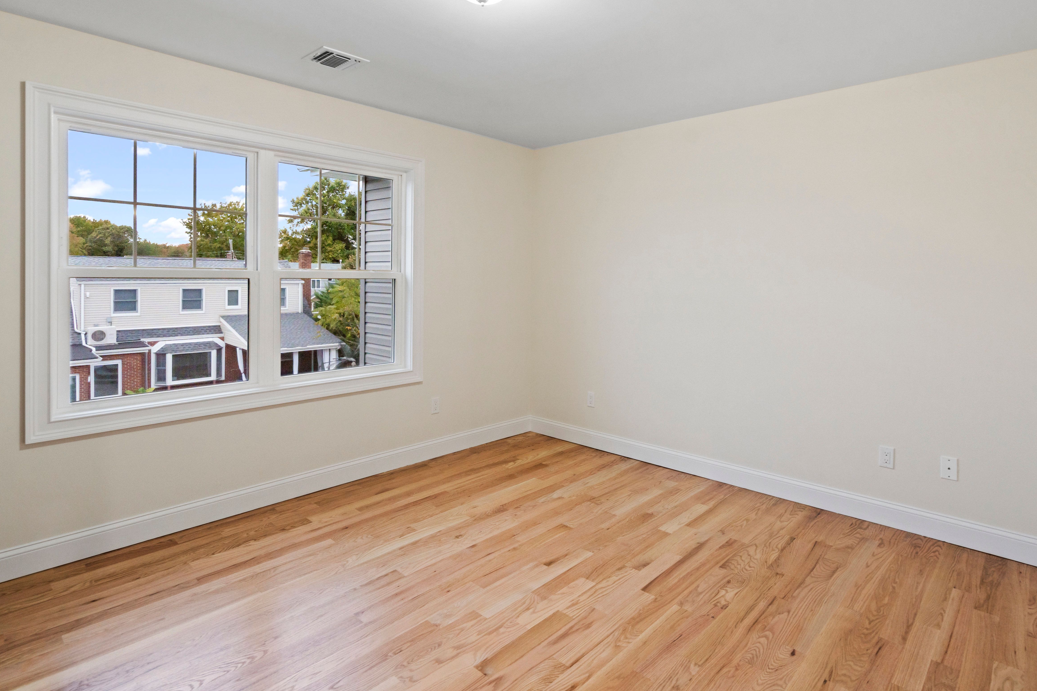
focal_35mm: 19
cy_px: 283
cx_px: 552
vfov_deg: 64.1
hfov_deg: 86.8
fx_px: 547
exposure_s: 1/80
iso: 640
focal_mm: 16
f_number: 6.3
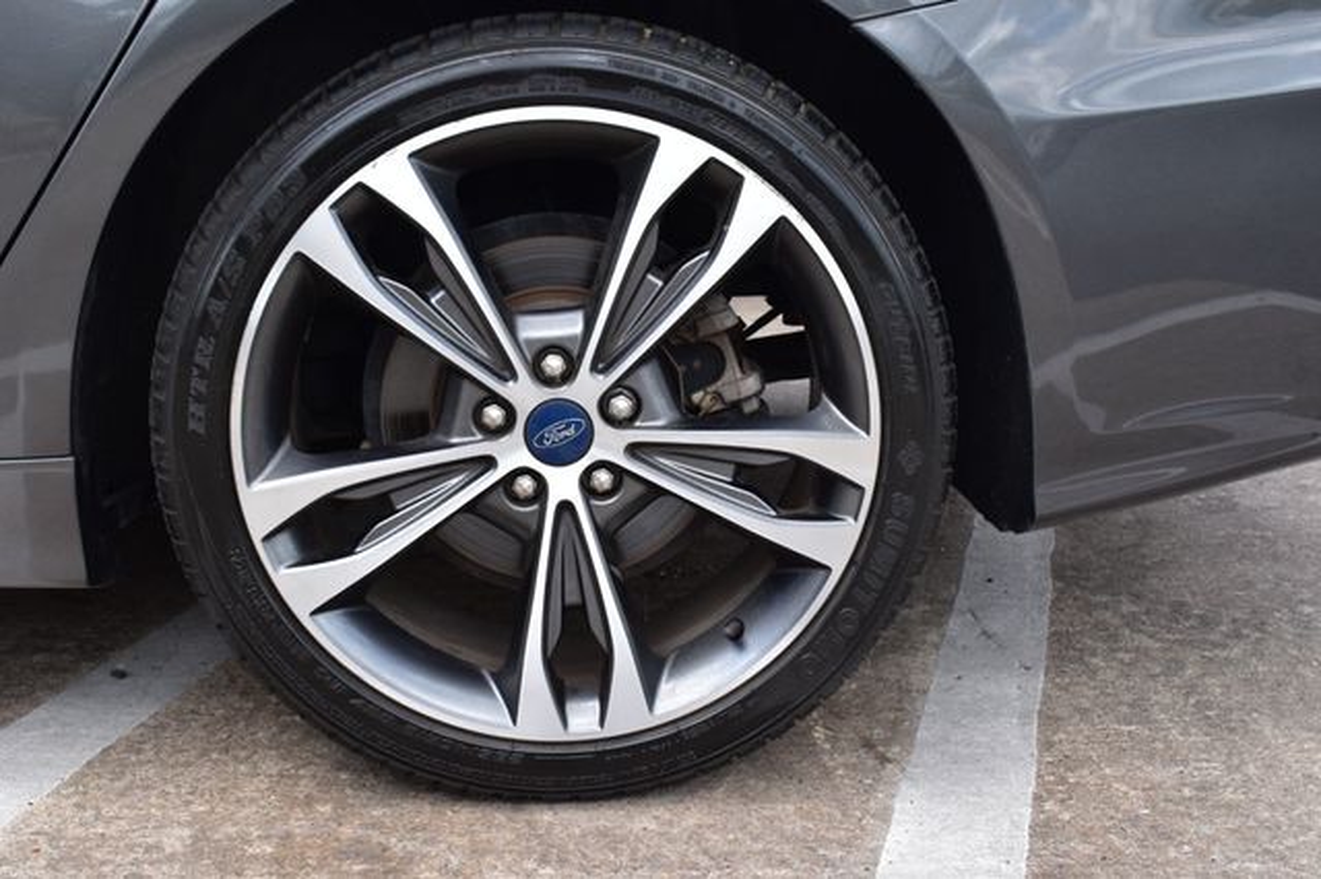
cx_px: 660
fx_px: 1650
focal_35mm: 45
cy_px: 440
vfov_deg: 29.8
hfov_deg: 43.6
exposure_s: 1/200
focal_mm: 30
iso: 400
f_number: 10
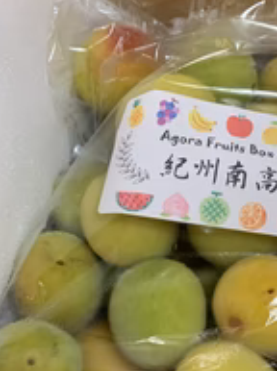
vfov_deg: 35.0
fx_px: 578
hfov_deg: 26.4
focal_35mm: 54
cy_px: 267
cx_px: 227
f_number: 1.8
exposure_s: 1/60
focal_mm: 4.25
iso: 200
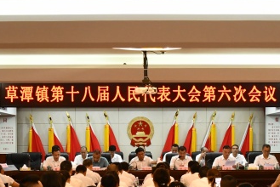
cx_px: 140
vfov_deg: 16.5
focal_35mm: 82
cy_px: 162
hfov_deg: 24.7
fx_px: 638
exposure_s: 1/50
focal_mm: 20
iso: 2000
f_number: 8
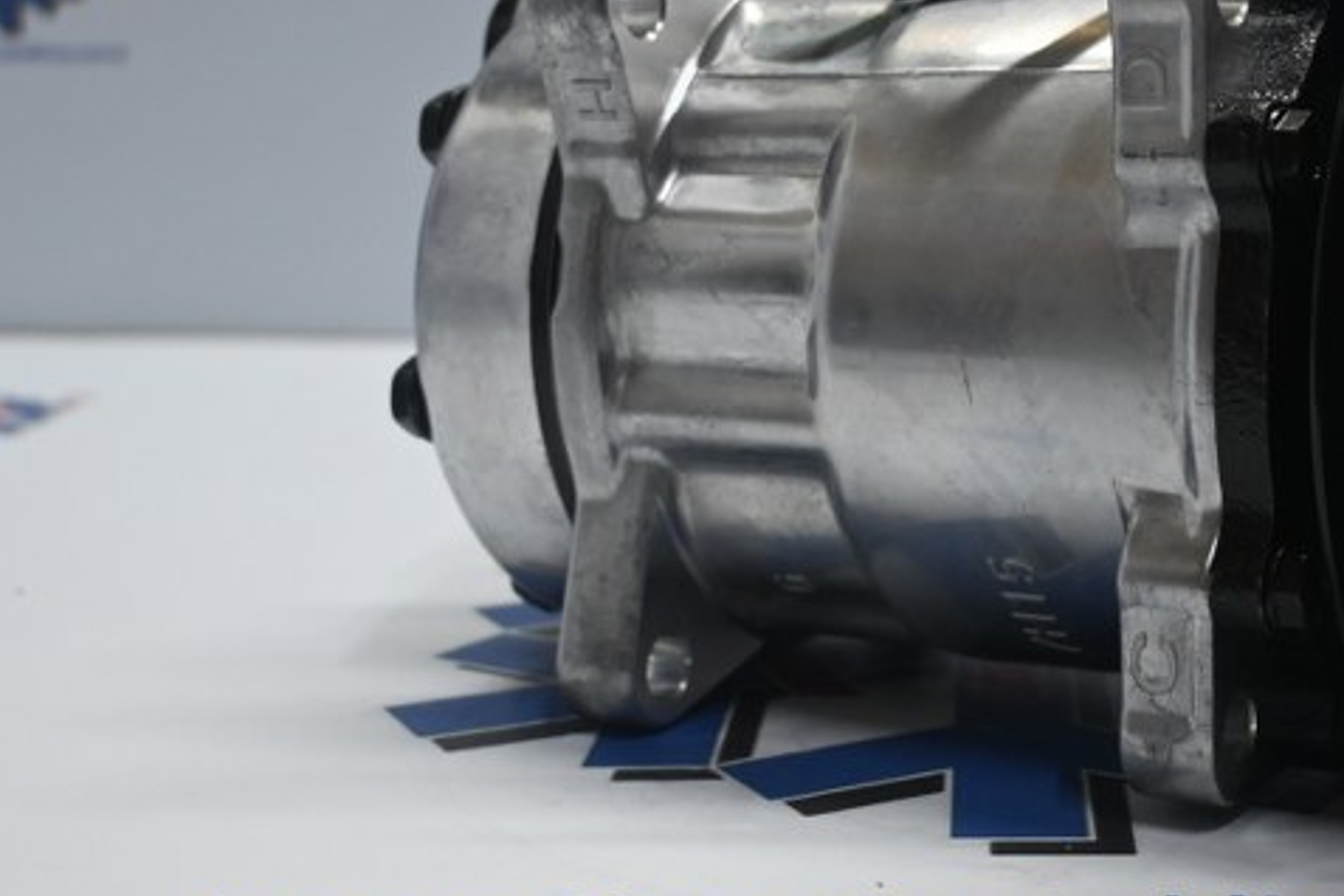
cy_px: 323
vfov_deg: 21.6
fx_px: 2346
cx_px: 1059
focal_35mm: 63
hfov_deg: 31.2
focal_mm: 25
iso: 1000
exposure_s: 1/125
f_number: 4.2
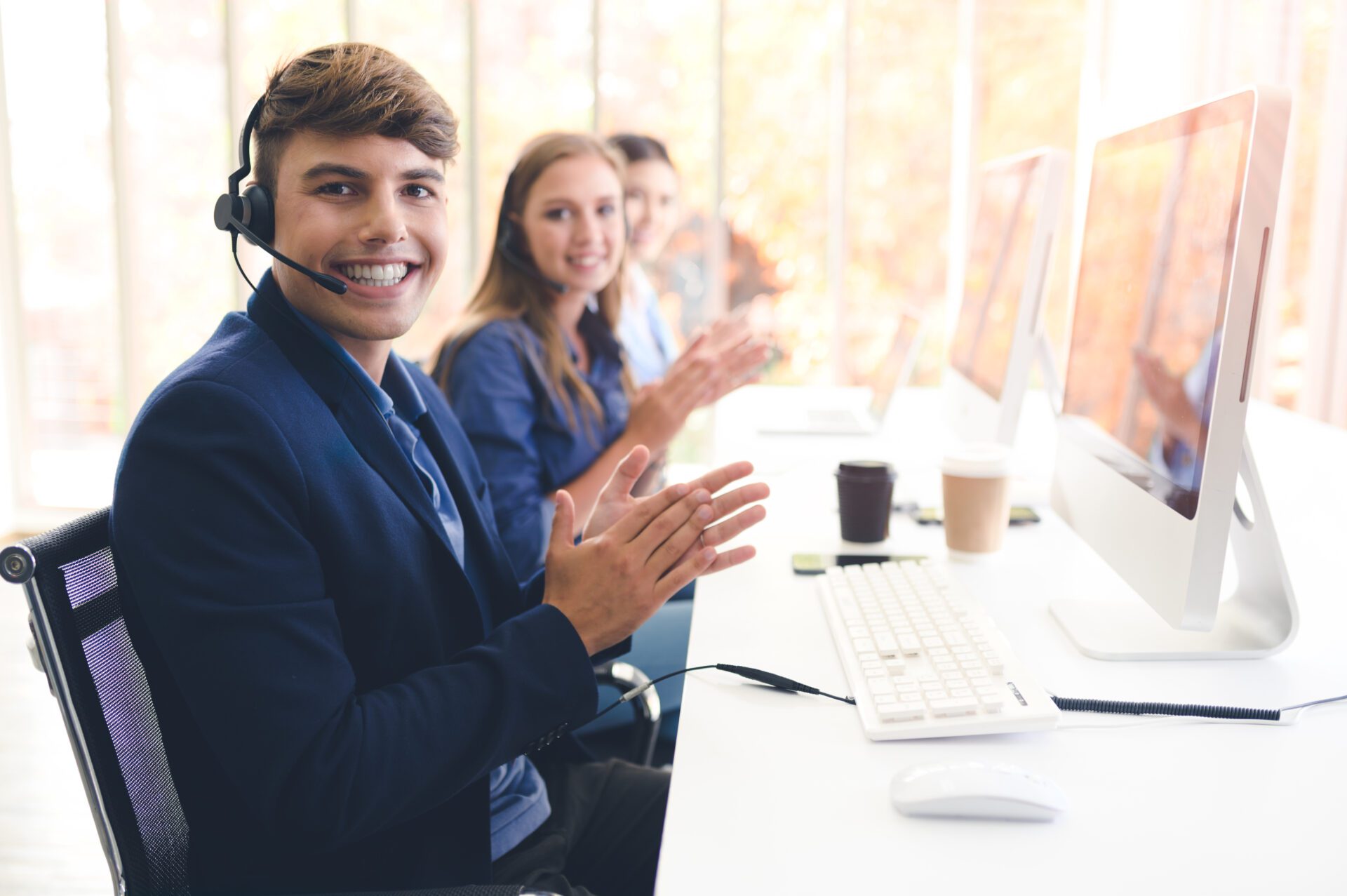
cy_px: 448
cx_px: 674
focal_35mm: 35
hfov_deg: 54.5
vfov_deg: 37.8
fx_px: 1309
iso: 110
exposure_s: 1/125
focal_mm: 35
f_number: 2.2
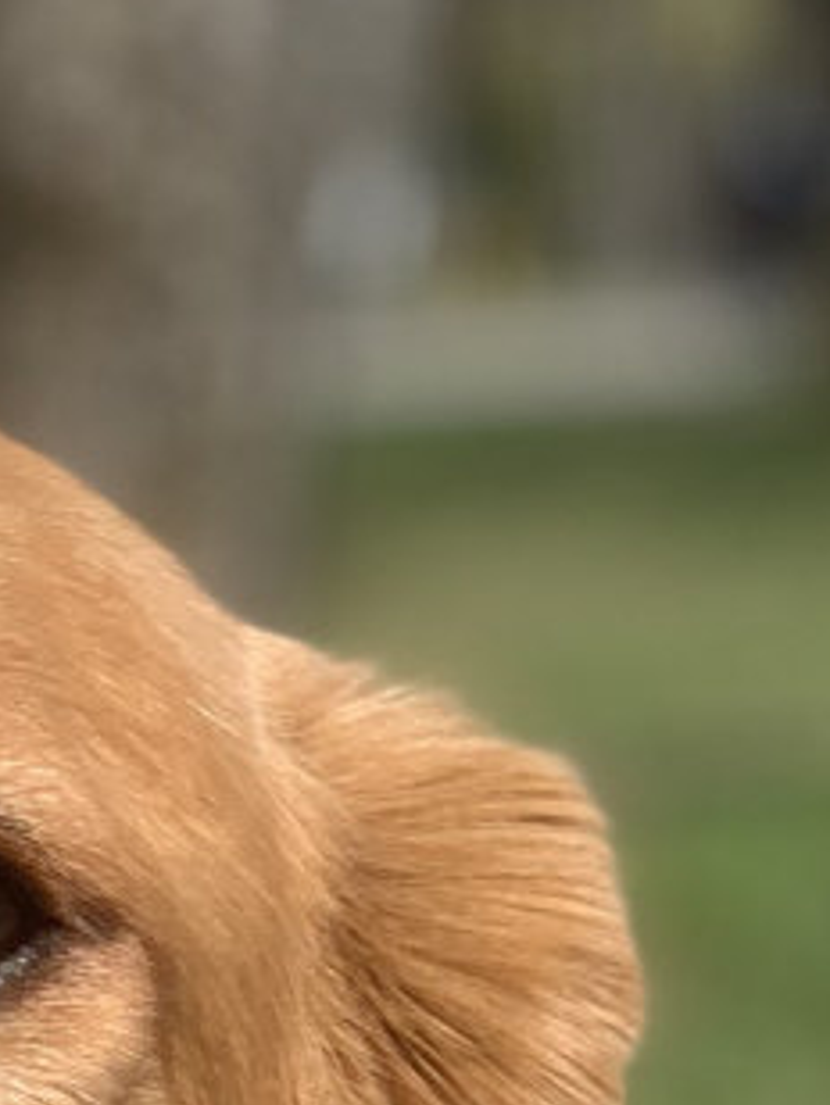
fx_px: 8594
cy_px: 2138
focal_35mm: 269
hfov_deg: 5.4
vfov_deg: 7.1
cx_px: -758
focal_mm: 6
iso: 16
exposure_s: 1/826
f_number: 2.4
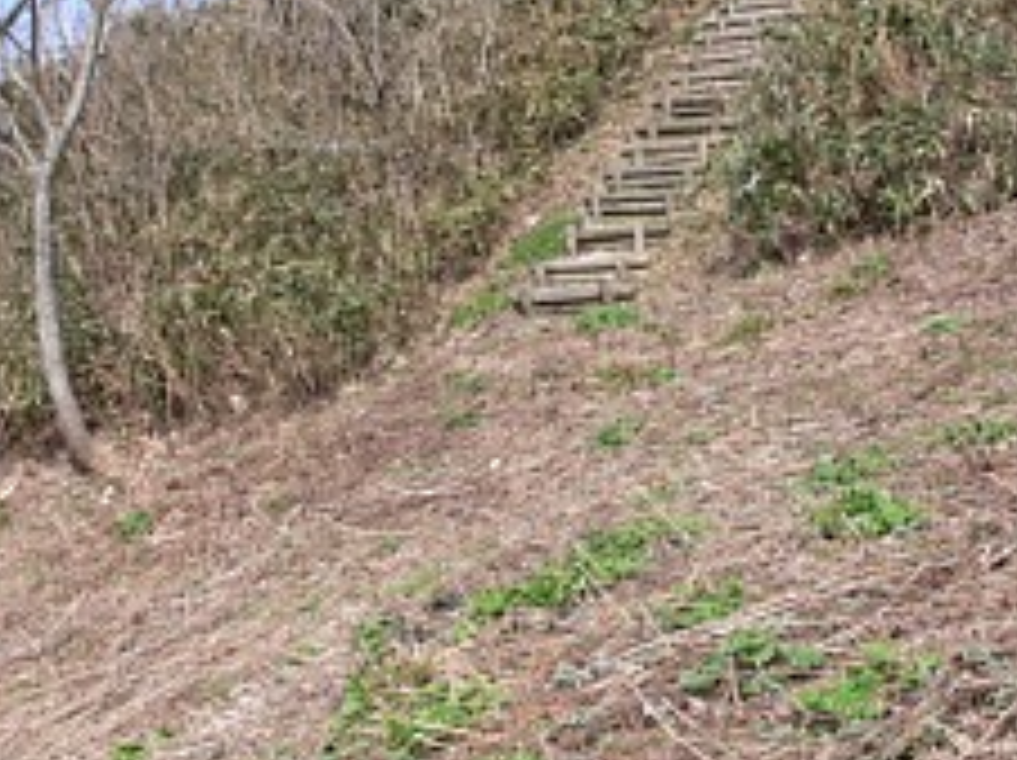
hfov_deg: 30.9
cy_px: 180
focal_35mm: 62
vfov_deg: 23.3
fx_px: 1820
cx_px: 706
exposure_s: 1/200
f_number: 5.6
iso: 80
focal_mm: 7.4
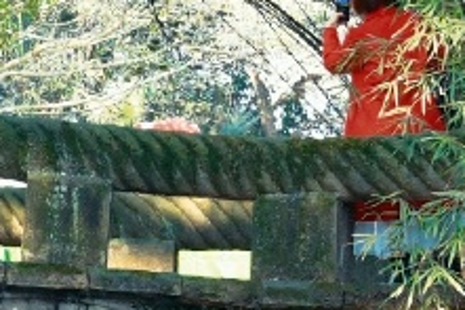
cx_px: -160
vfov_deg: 7.3
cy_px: 392
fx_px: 2388
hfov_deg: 10.8
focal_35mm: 185
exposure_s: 1/40
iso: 320
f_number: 8
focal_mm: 34
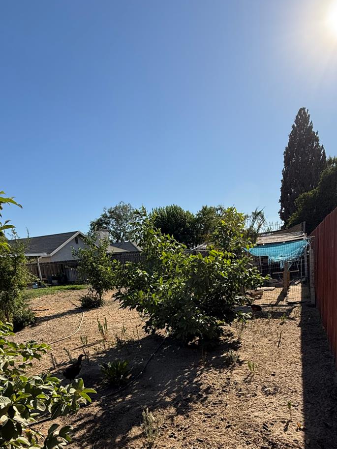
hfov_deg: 58.8
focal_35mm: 23
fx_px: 298
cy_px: 318
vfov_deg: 70.5
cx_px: 182
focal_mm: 2.22
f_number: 2.2
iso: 50
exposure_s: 1/1613
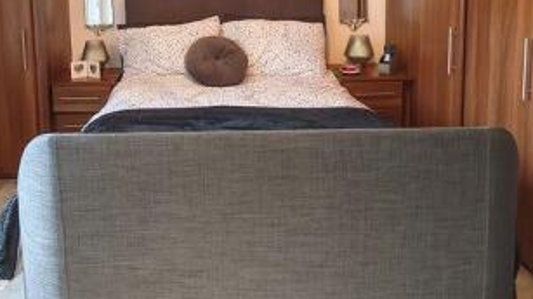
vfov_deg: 37.4
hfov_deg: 64.8
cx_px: 190
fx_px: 409
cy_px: 29
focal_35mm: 29
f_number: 1.8
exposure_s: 1/25
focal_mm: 2.03
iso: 640
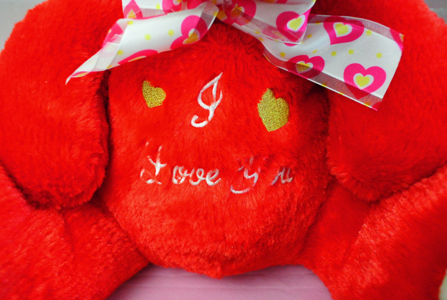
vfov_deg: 48.1
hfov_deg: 67.3
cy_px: 150
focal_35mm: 27
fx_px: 336
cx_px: 224
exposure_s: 1/60
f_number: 2.8
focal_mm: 10
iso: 1250
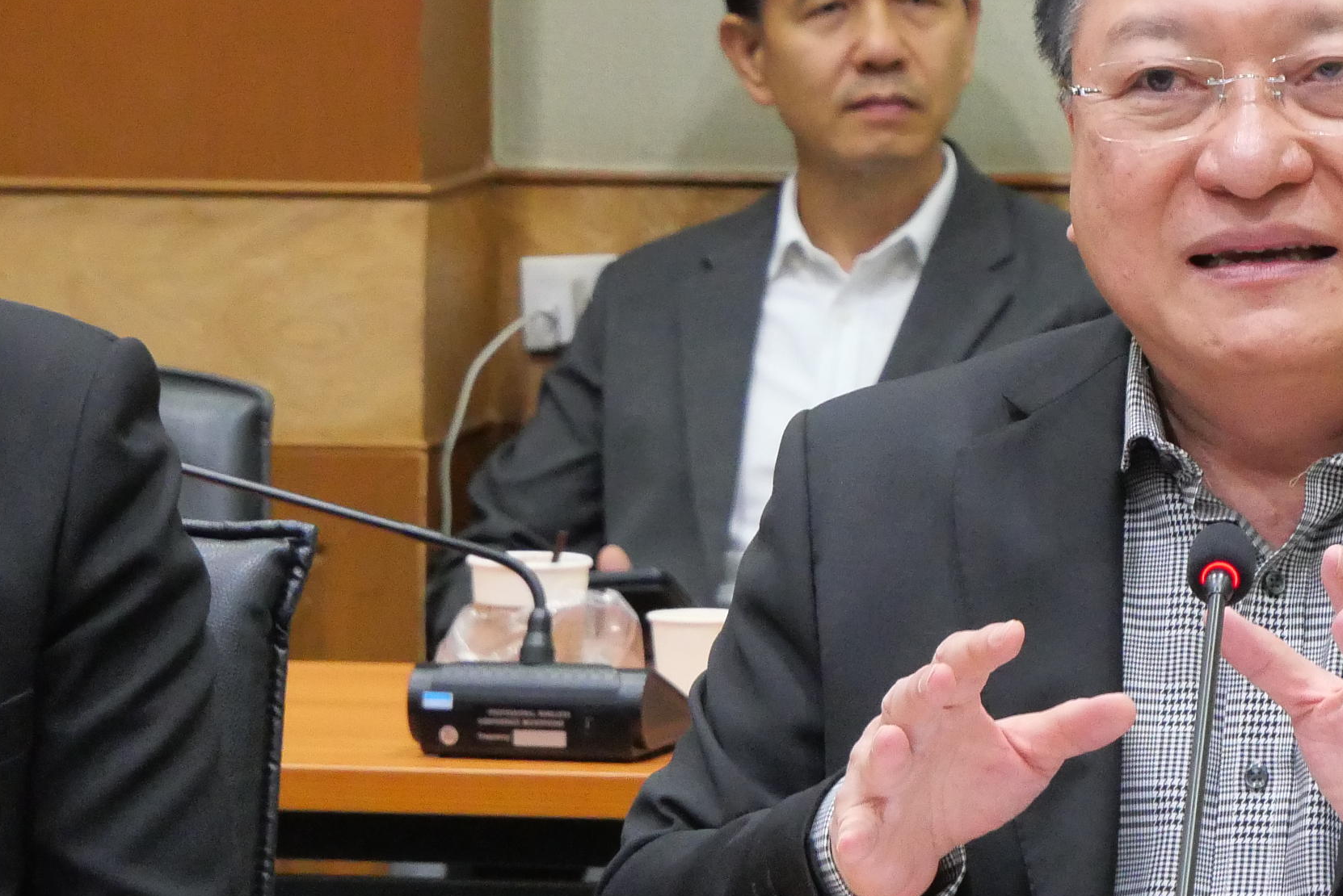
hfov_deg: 7.4
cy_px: 235
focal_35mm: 277
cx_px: 1220
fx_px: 10339
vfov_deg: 5.0
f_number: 5.6
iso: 3200
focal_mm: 60
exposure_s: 1/50
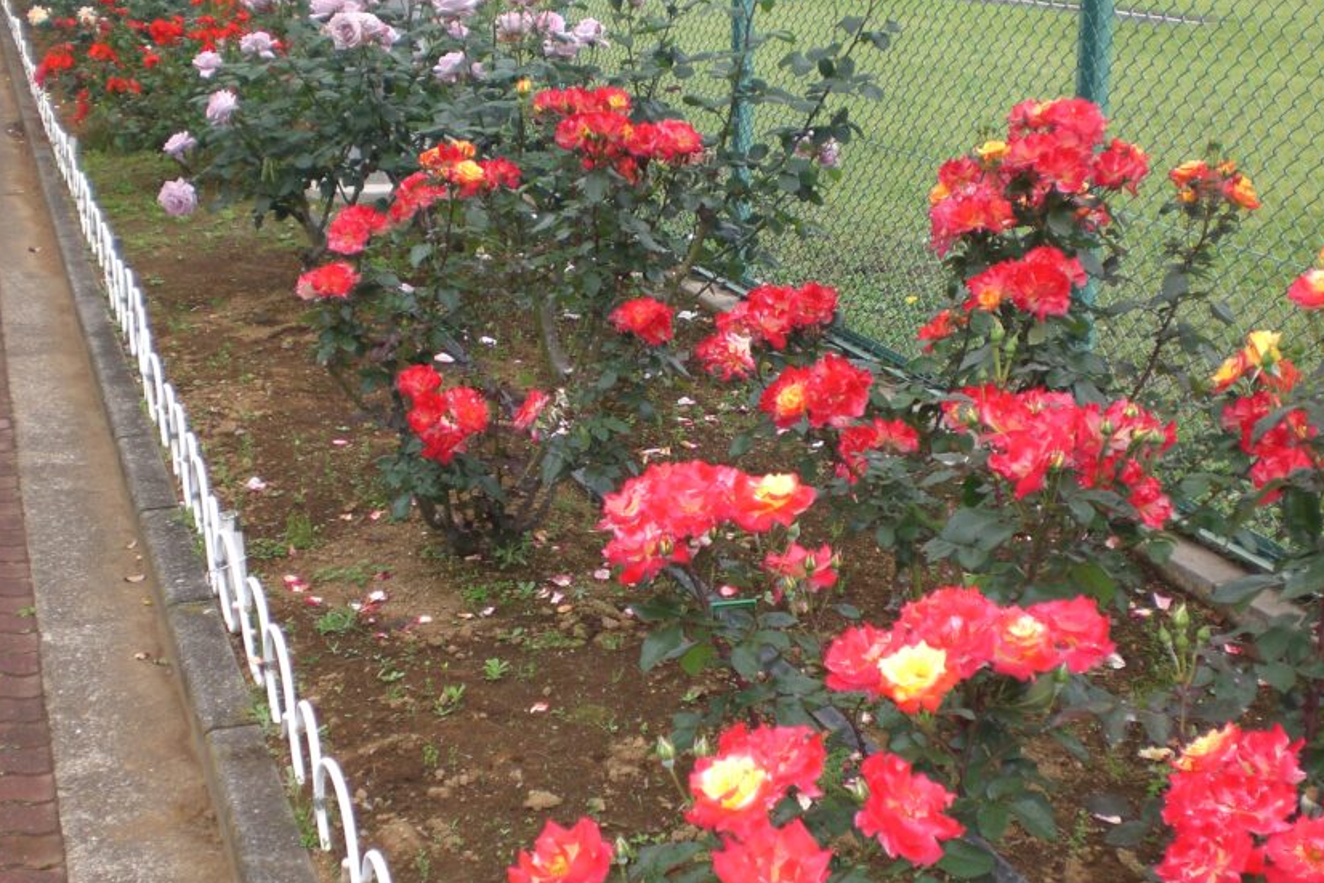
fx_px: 1802
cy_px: 426
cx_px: 678
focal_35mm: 49
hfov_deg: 40.3
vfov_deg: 27.5
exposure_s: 1/160
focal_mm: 6.3
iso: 50
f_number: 3.1
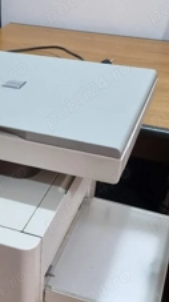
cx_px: 11
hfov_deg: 23.1
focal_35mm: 50
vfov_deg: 40.6
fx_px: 400
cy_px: 214
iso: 250
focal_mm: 5.4
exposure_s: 1/50
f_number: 1.8
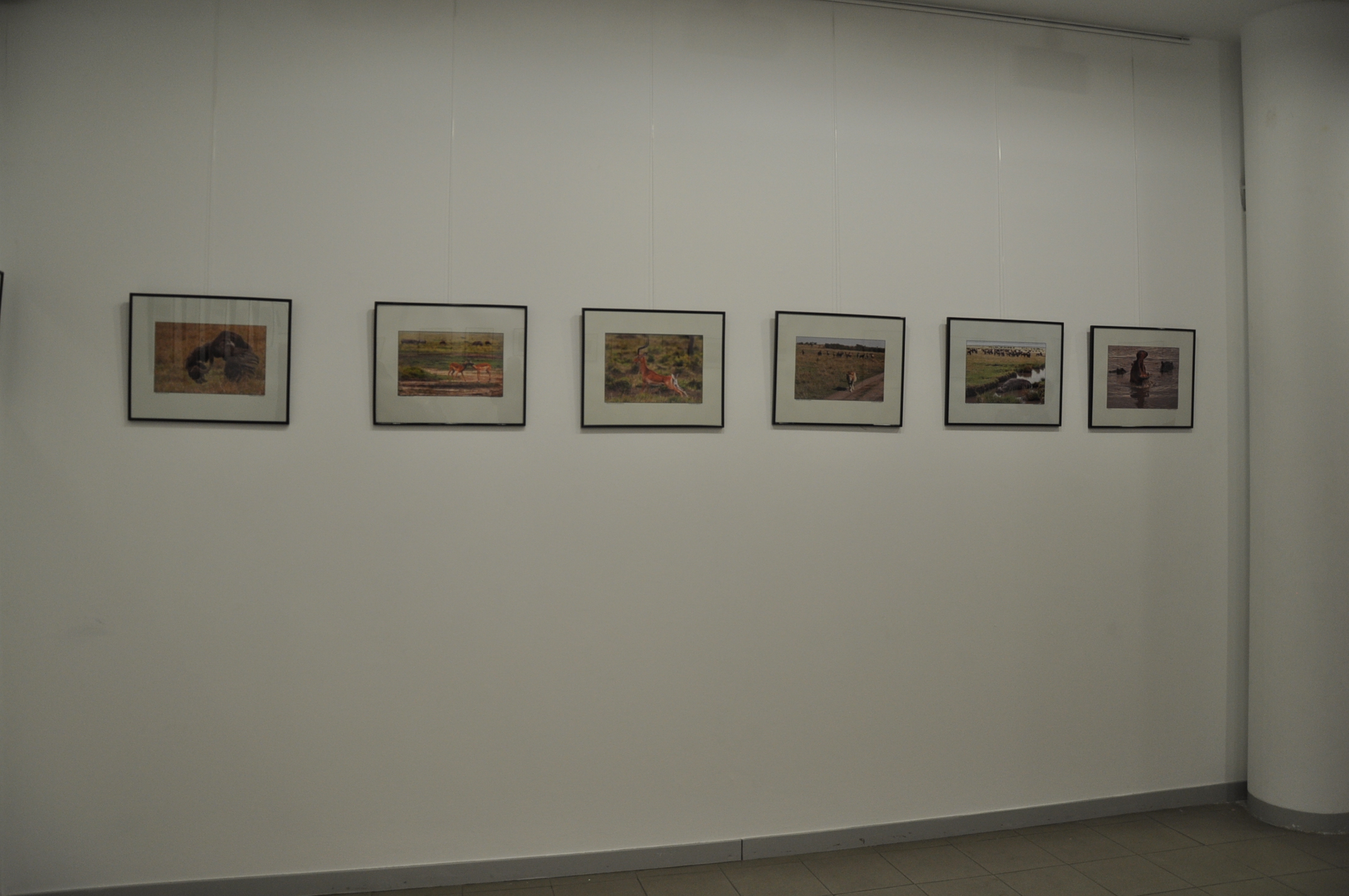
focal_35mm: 27
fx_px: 1011
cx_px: 674
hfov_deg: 67.4
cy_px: 448
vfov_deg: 47.8
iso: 450
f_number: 4
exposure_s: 1/60
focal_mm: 18
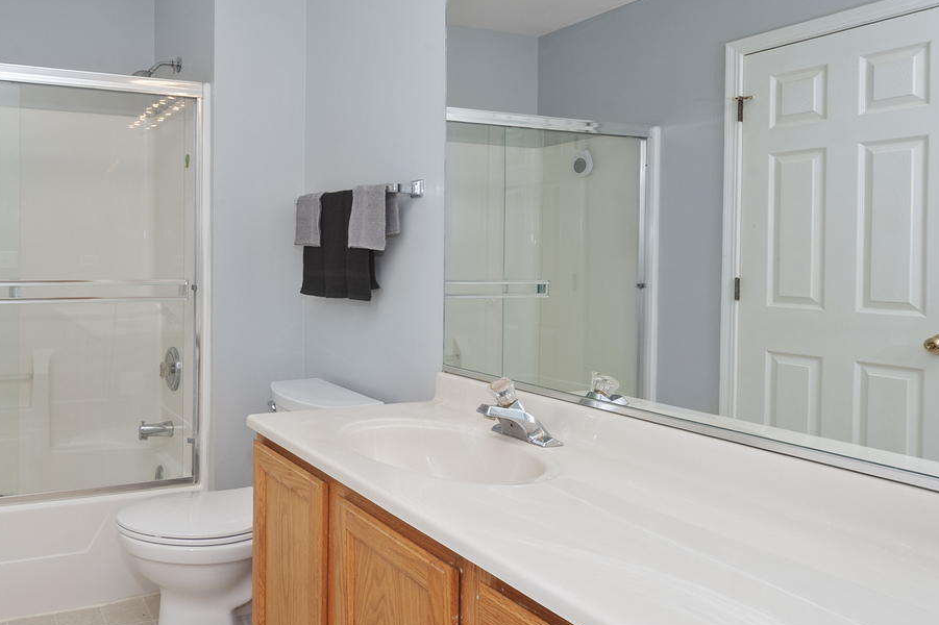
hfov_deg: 62.4
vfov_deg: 47.6
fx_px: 704
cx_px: 204
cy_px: 251
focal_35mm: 27
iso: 320
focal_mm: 15
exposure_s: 1/125
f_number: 8
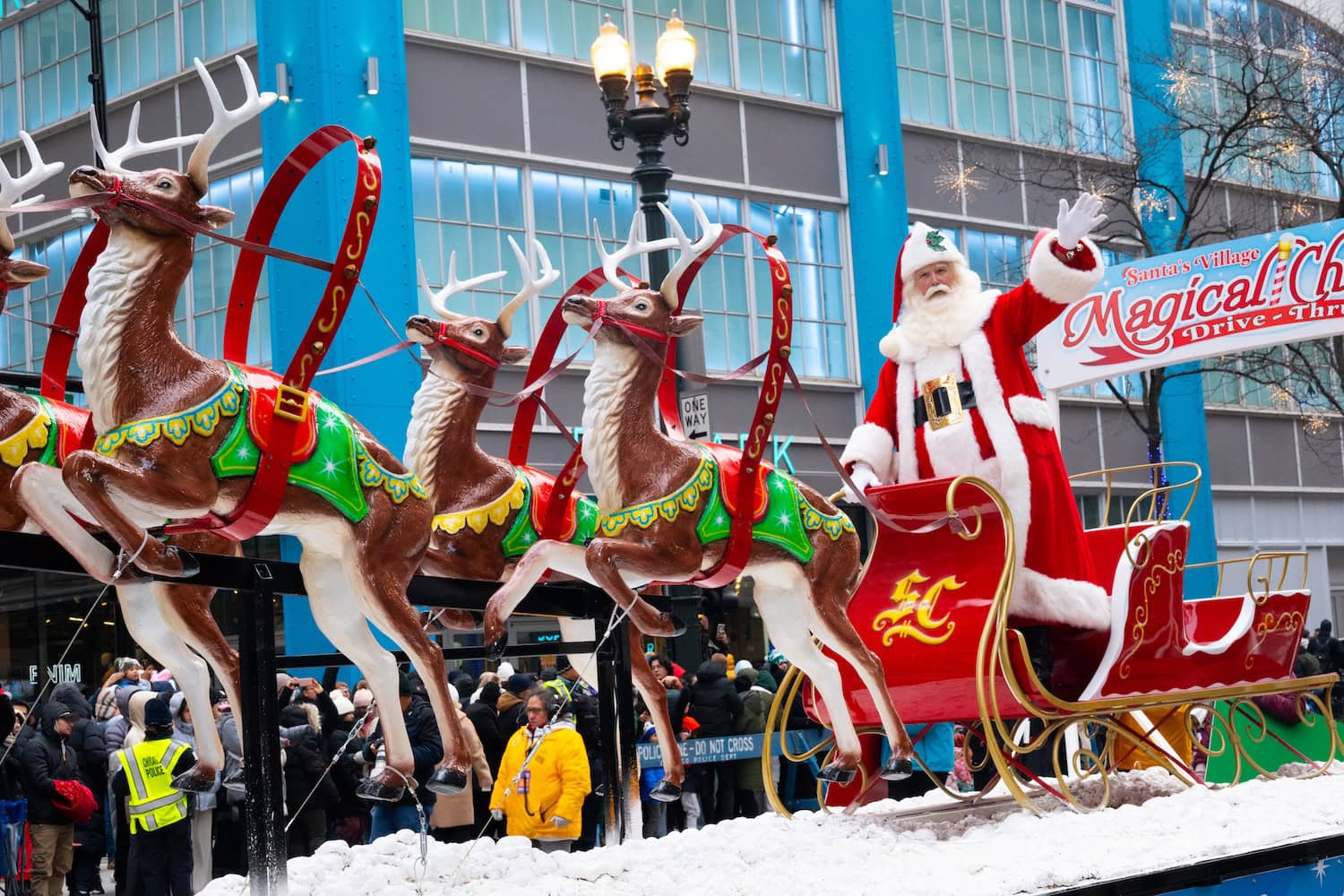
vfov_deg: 21.6
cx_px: 672
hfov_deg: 31.9
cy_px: 448
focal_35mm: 63
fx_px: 2352
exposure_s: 1/400
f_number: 13
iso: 1250
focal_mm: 63
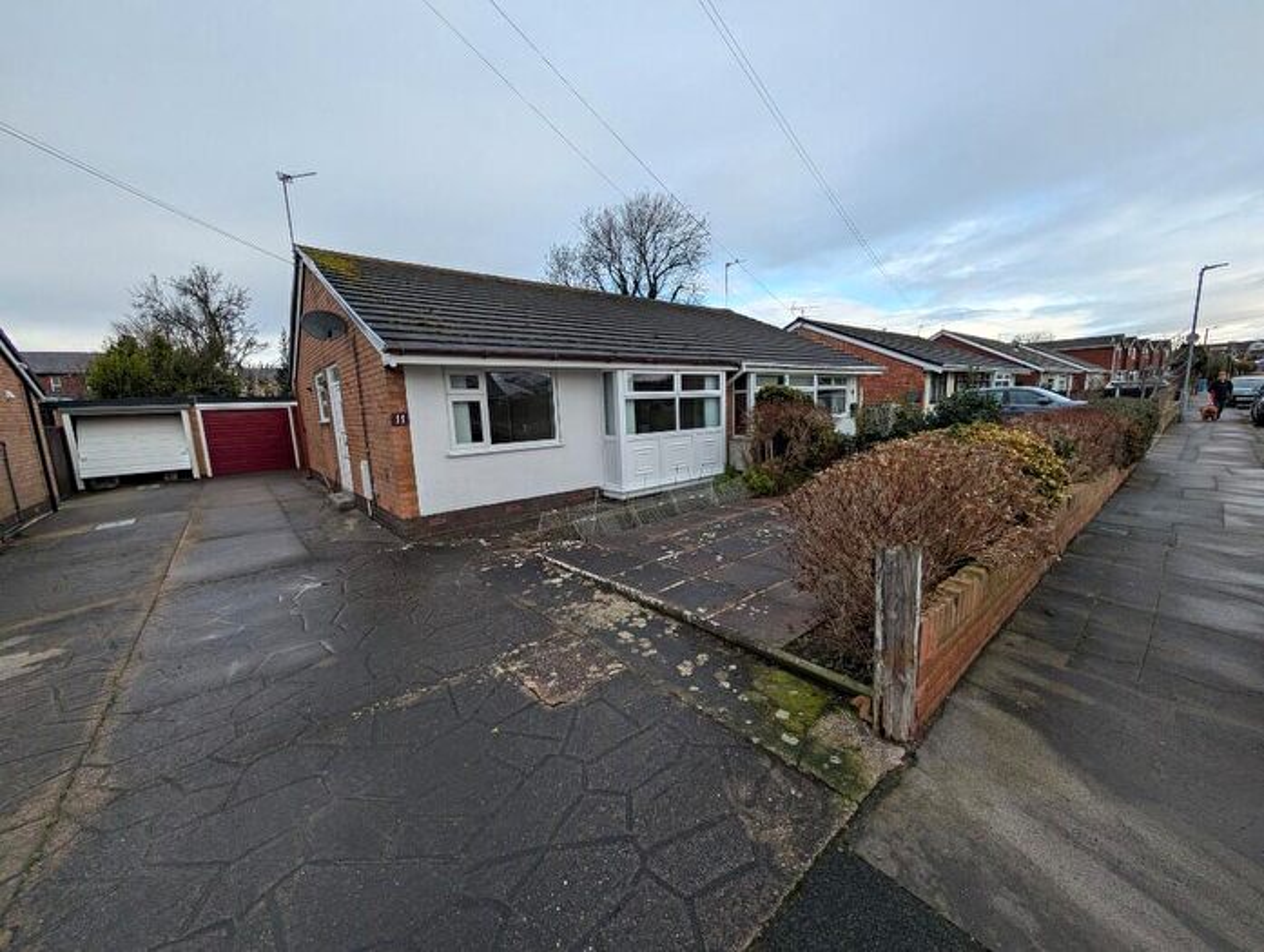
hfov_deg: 110.4
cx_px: 632
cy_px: 476
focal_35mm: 12
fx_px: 439
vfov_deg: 94.7
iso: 54
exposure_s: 1/1171
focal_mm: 2.02
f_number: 1.7
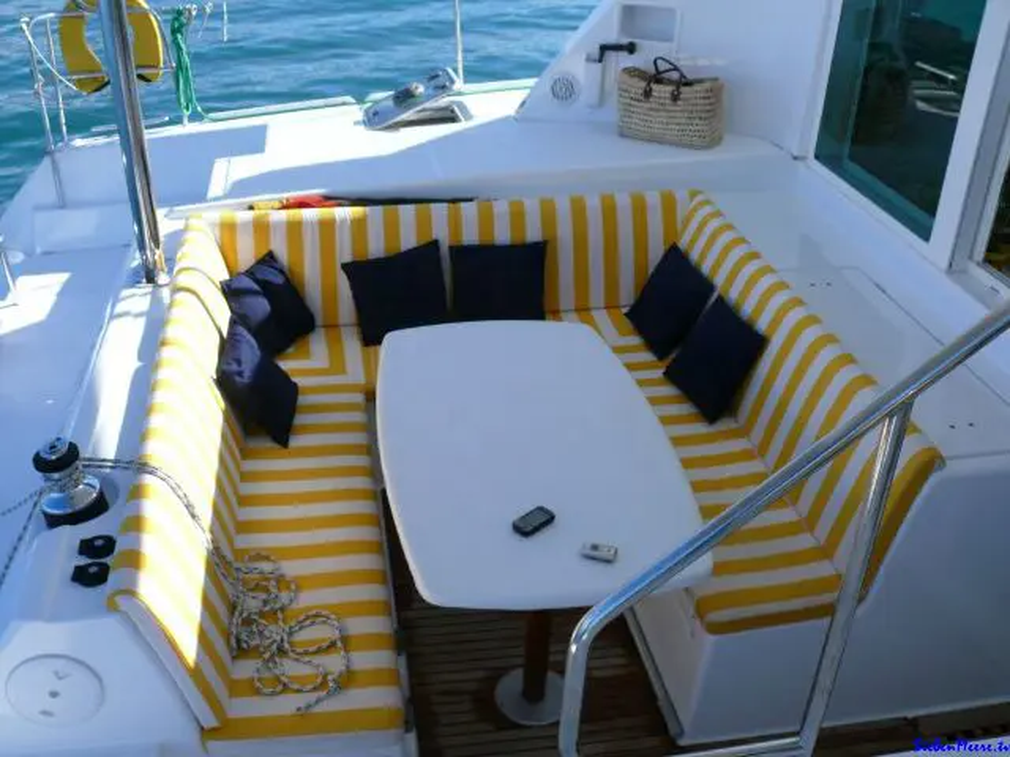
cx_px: 505
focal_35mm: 35
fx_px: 1021
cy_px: 378
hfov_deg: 52.6
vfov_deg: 40.7
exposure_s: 1/250
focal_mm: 7.4
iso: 100
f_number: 5.6
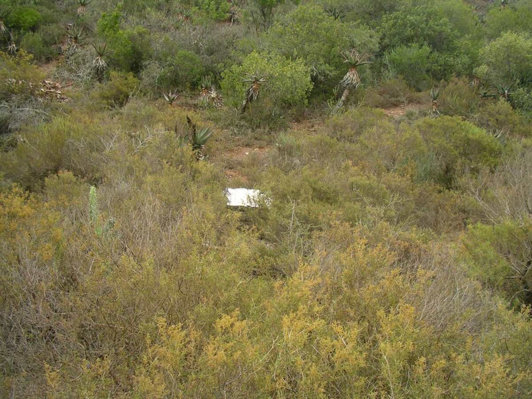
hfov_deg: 50.1
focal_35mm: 37
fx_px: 569
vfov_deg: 38.7
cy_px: 200
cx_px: 266
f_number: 2.8
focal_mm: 5.7
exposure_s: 1/250
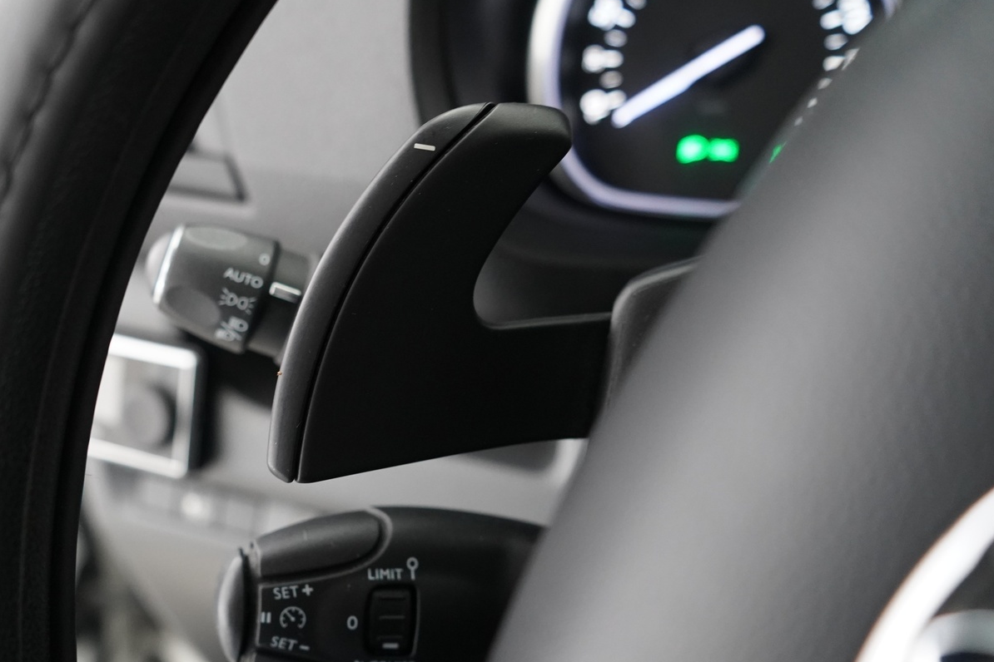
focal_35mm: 38
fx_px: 1049
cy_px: 372
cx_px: 360
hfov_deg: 50.1
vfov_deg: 35.0
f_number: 3.5
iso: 3200
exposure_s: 1/25
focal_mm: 28
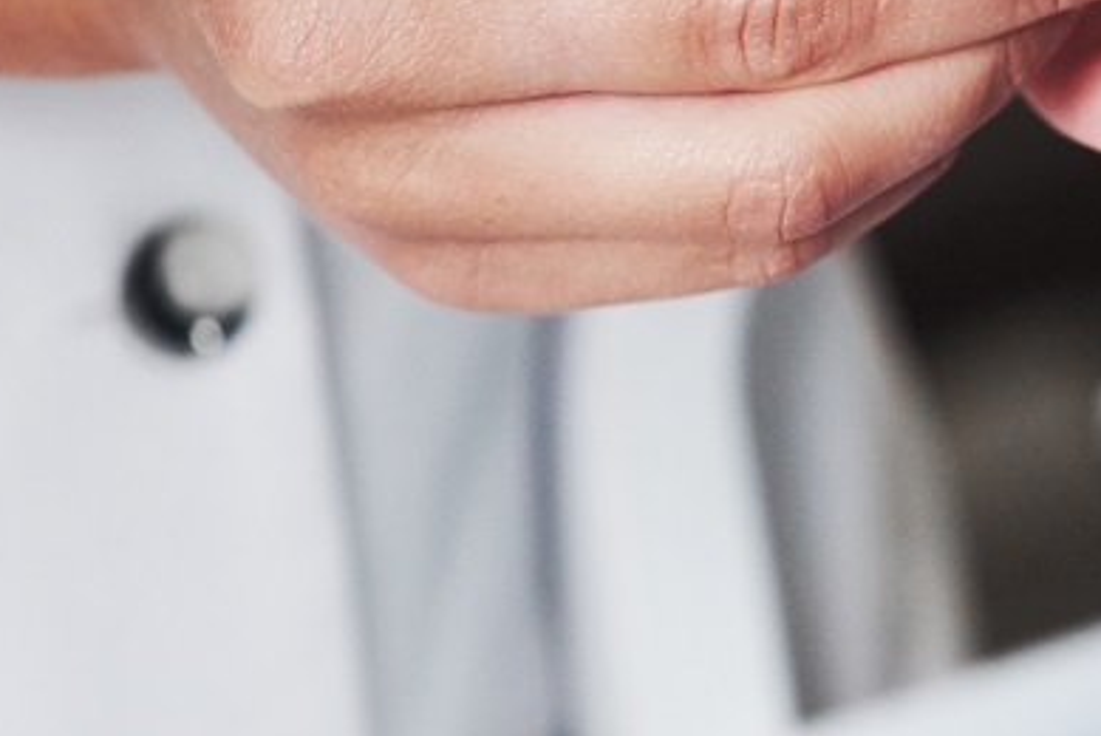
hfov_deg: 7.7
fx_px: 8019
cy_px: 109
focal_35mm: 262
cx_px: 1588
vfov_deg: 5.2
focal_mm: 85
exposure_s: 1/100
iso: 1000
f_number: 3.5
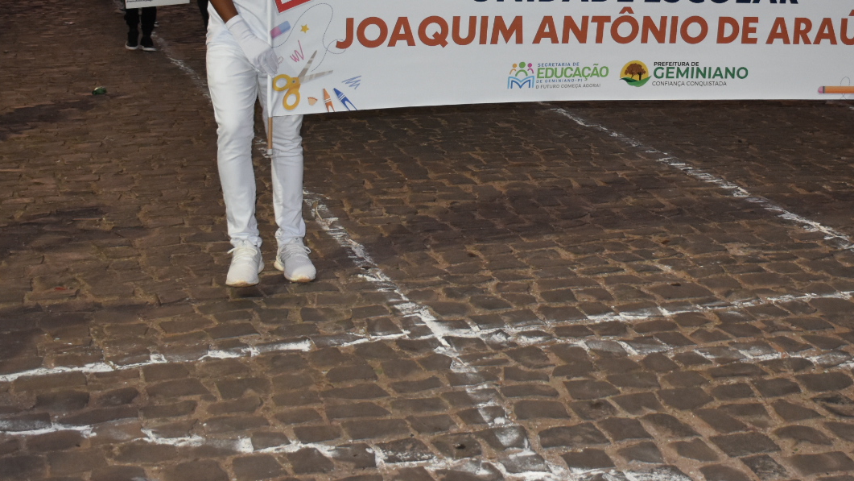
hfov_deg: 32.2
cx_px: 556
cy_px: 48
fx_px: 1467
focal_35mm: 65
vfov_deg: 18.3
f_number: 4.5
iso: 1250
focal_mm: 27
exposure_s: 1/100
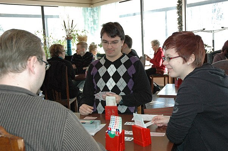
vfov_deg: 28.9
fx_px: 294
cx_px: 114
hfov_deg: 42.4
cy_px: 76
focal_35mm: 46
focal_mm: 31
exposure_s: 1/125
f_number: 5
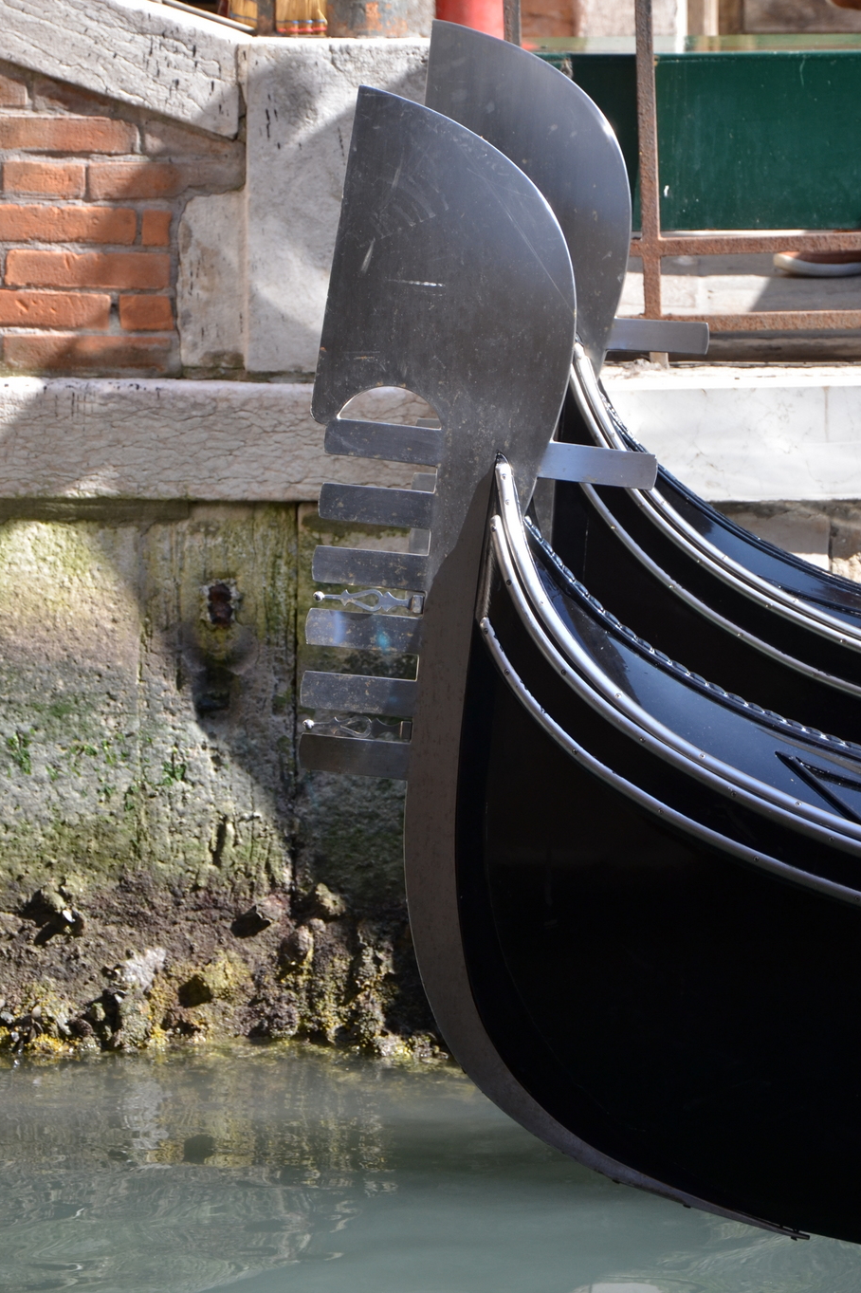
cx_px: 433
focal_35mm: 185
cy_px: 560
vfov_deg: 11.1
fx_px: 6625
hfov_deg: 7.4
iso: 400
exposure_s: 1/500
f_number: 5.6
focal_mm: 105
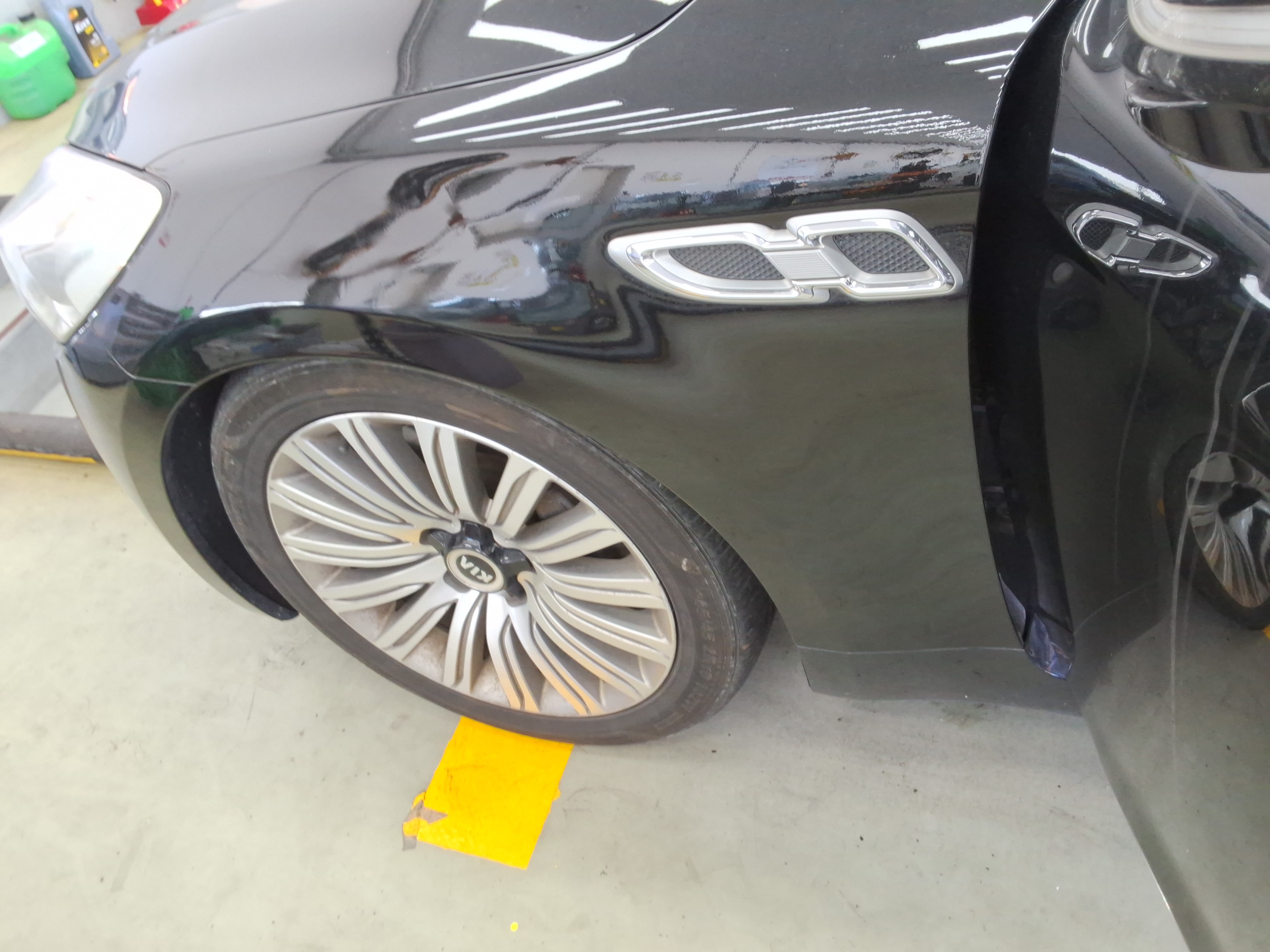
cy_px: 476
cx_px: 635
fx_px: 1027
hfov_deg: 63.4
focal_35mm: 28
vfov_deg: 49.7
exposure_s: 1/40
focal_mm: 2.91
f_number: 1.9
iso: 46
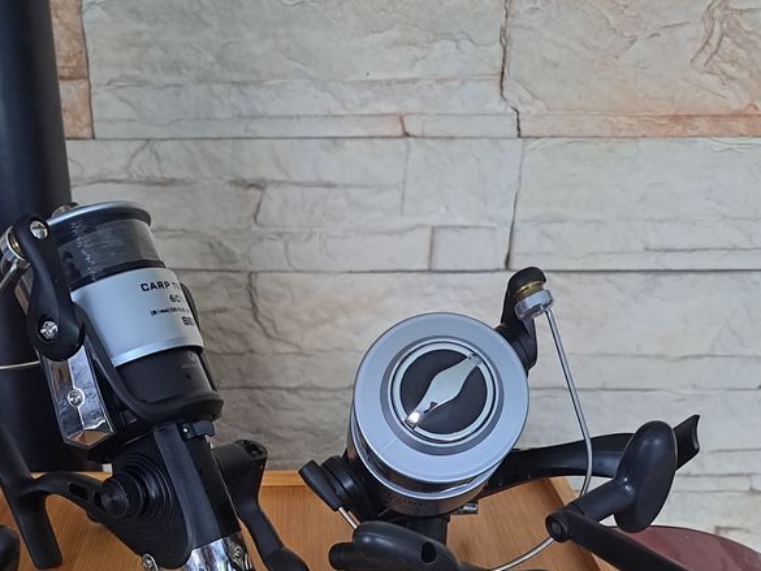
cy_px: 623
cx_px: 281
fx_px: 902
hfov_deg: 45.3
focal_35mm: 41
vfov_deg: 31.3
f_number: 1.8
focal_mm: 5.23
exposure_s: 1/20
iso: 500
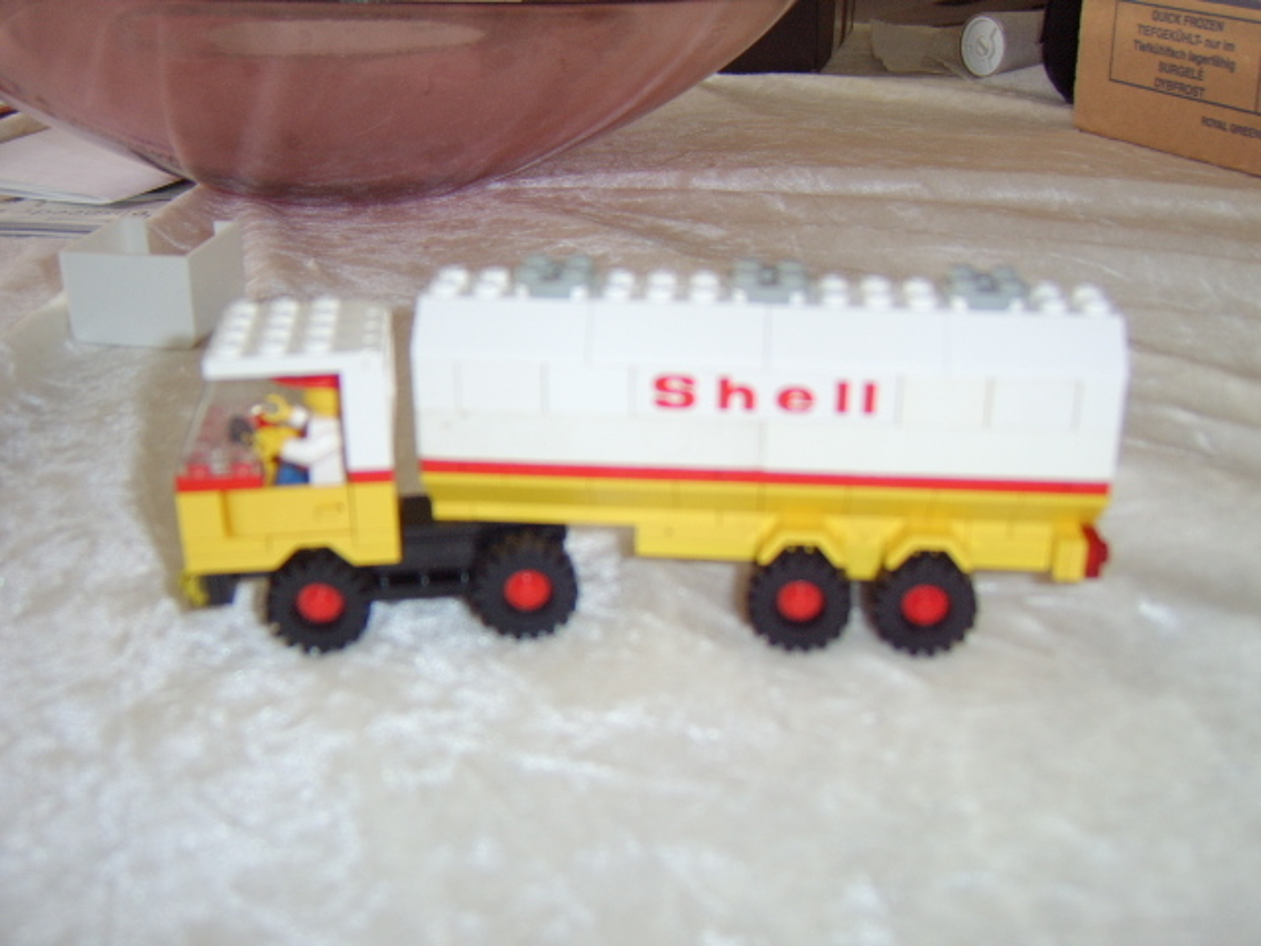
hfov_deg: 58.4
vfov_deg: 45.4
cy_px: 473
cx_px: 630
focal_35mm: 31
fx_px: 1129
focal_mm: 8.13
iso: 141
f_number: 2.7
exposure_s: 1/30
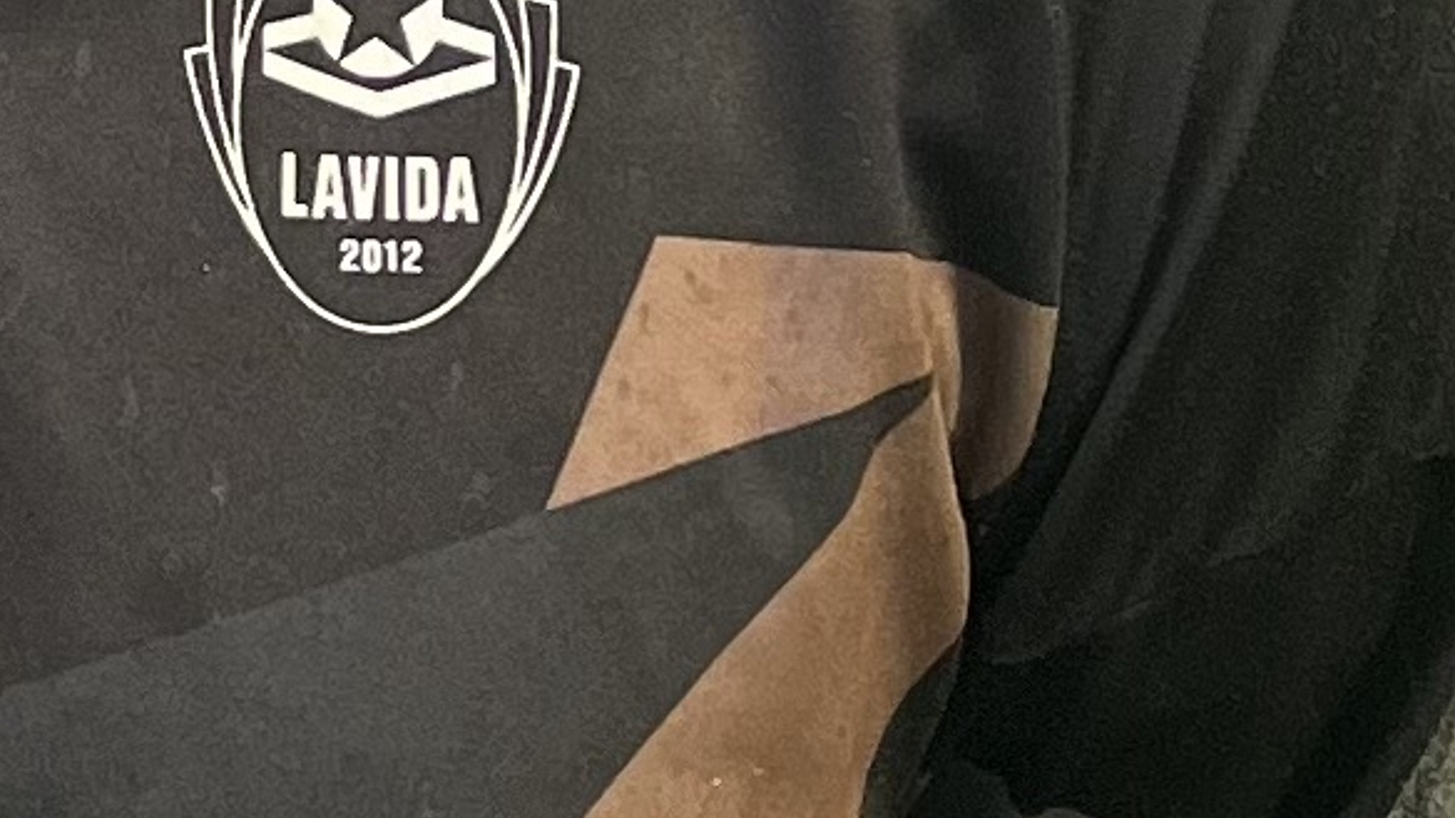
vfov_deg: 10.7
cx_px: -254
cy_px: -1197
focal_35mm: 95
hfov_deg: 21.0
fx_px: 3665
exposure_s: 1/121
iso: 100
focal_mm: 5.7
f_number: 1.5
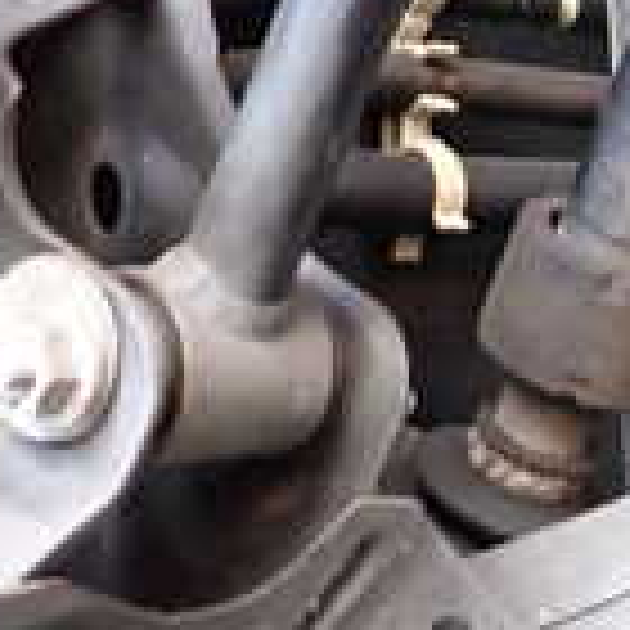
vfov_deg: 18.2
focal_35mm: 95
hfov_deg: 17.4
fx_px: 1956
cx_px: 774
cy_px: 418
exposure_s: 1/30
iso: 400
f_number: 2
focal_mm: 4.5
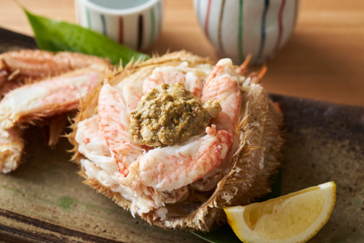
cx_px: 175
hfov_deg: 19.8
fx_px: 1042
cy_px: 115
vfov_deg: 13.3
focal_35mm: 103
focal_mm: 90
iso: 100
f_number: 5.6
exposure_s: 1/125
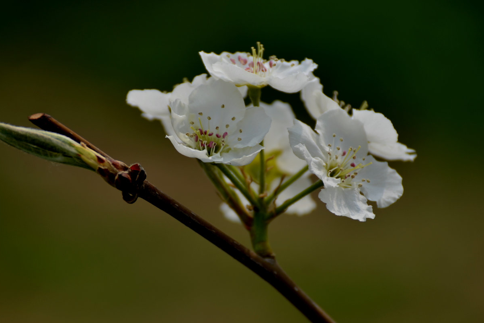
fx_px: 4262
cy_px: 183
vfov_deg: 4.3
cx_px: 222
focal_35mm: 317
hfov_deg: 6.5
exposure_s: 1/1000
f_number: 5
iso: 100
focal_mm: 170
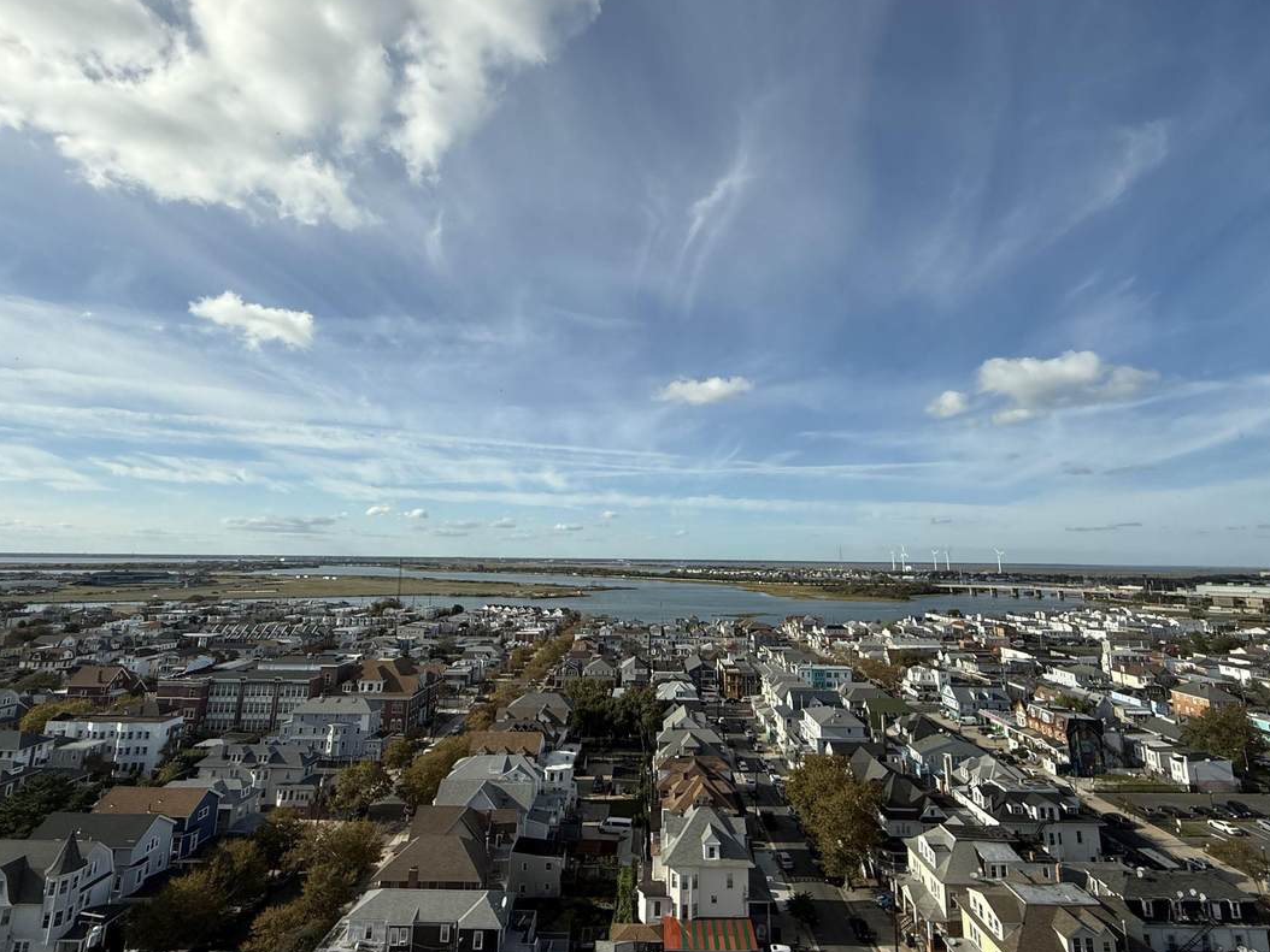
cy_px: 428
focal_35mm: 17
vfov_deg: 74.5
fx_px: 624
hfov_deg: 91.0
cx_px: 651
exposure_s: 1/2320
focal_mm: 2.22
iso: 50
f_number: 2.2
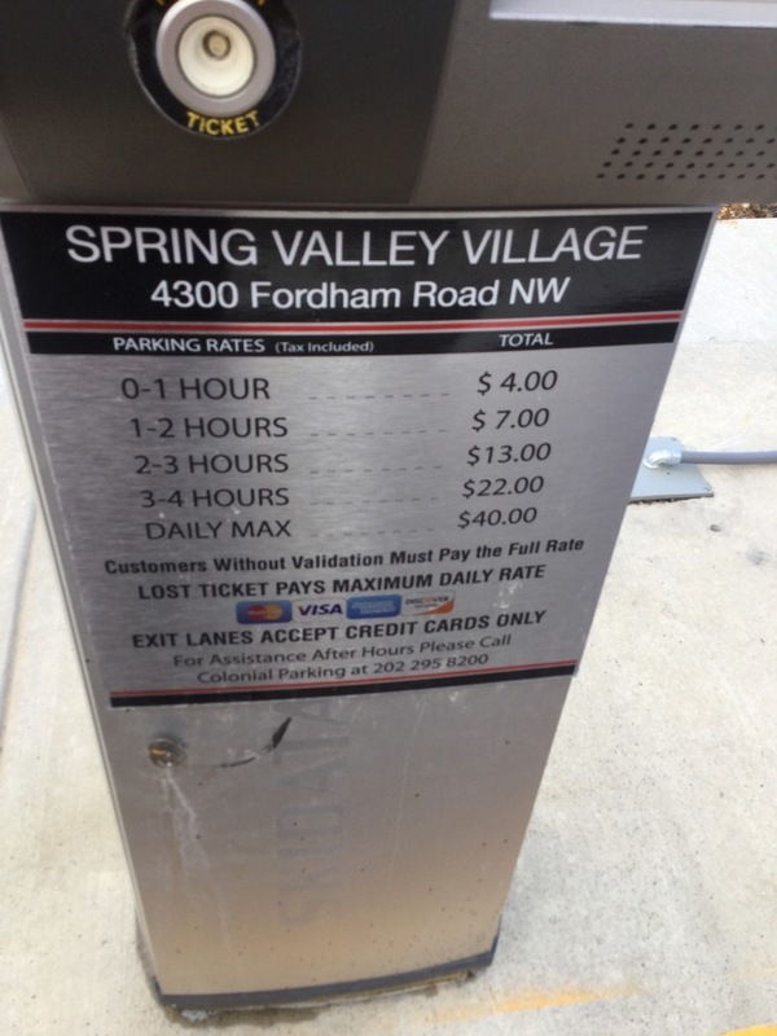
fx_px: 928
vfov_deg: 58.4
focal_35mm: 31
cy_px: 518
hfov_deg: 45.4
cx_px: 388
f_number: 2.4
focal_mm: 3.3
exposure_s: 1/177
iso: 25
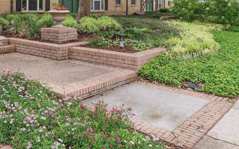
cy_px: 10
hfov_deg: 47.5
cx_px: 60
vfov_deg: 30.4
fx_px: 260
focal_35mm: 40
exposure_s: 1/6
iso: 250
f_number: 9
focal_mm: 14
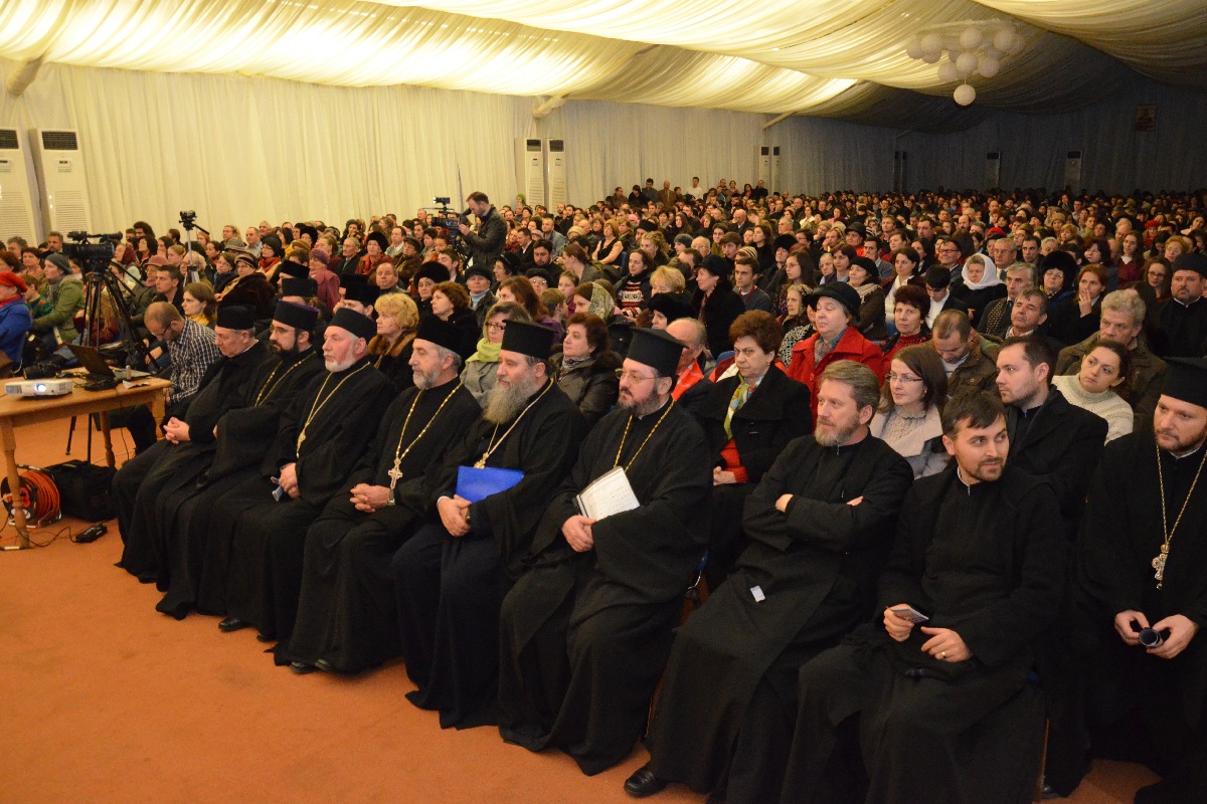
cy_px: 402
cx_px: 604
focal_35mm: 27
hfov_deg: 67.4
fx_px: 905
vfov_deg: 47.9
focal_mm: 18
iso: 4000
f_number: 4.5
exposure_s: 1/80
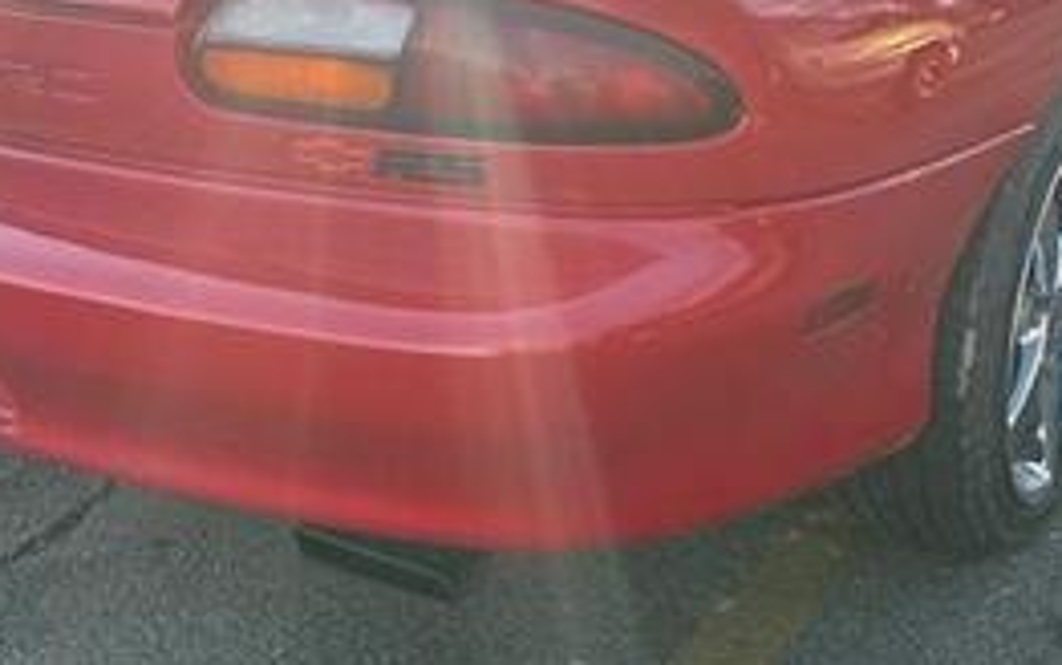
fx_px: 1535
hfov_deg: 38.2
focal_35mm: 53
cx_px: 547
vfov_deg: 24.3
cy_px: 215
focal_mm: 5.96
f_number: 1.6
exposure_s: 1/468
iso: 50
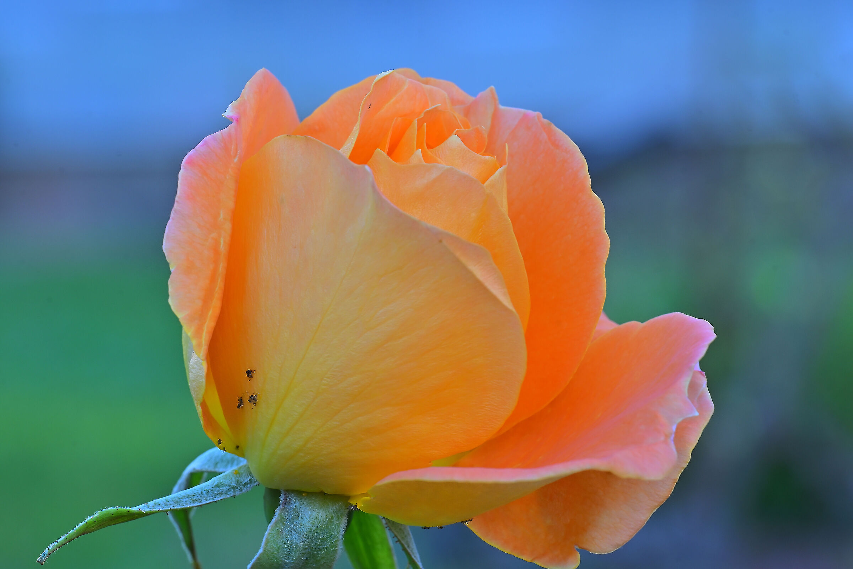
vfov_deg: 11.1
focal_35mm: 123
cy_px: 284
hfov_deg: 16.7
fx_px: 2914
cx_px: 426
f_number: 16
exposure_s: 1/10
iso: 100
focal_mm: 82
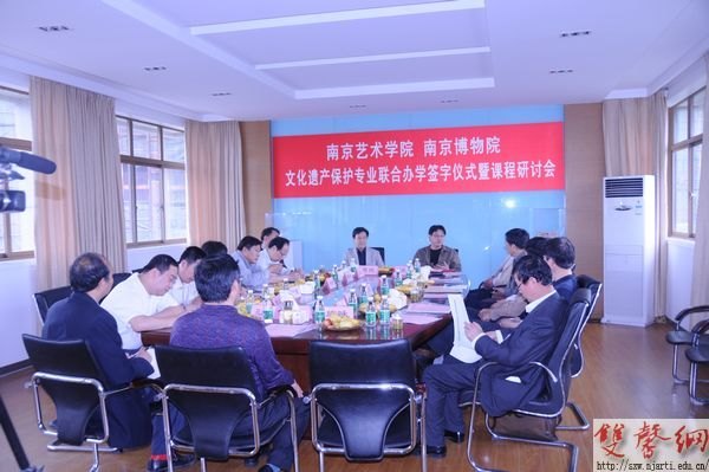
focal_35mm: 33
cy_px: 236
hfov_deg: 57.3
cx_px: 354
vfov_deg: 39.9
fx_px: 649
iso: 450
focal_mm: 22
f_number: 3.8
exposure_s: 1/60
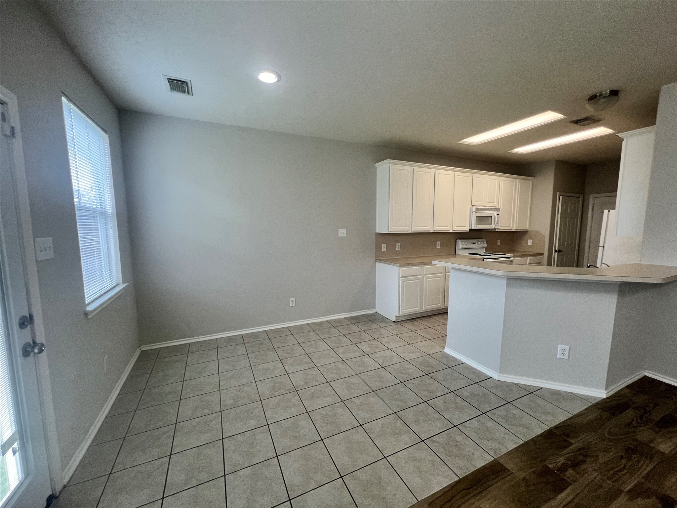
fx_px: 254
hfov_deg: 106.2
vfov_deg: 89.9
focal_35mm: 13
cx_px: 338
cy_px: 254
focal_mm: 1.57
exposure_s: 1/120
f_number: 1.8
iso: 200
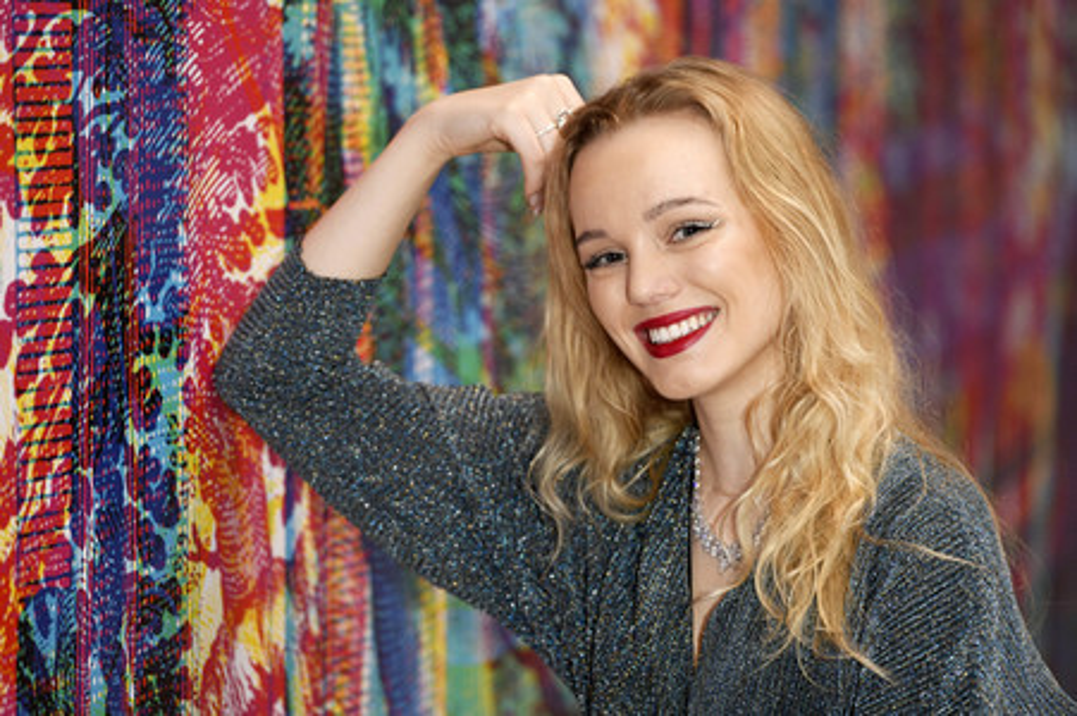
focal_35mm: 190
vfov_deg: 7.2
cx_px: 538
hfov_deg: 10.8
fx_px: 5680
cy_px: 358
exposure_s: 1/400
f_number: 4
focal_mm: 190
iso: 800
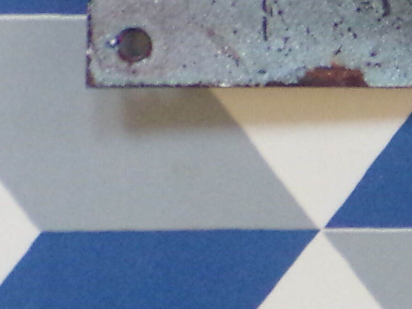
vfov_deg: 3.8
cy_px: -349
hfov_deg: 5.1
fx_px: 4570
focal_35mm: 384
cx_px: 745
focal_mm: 13.3
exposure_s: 1/13
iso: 400
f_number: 3.9
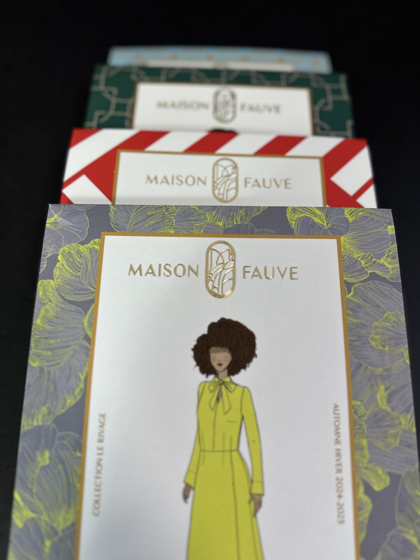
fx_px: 388
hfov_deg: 56.8
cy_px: 280
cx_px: 210
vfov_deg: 71.6
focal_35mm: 24
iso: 80
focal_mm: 6.86
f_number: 1.78
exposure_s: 1/100
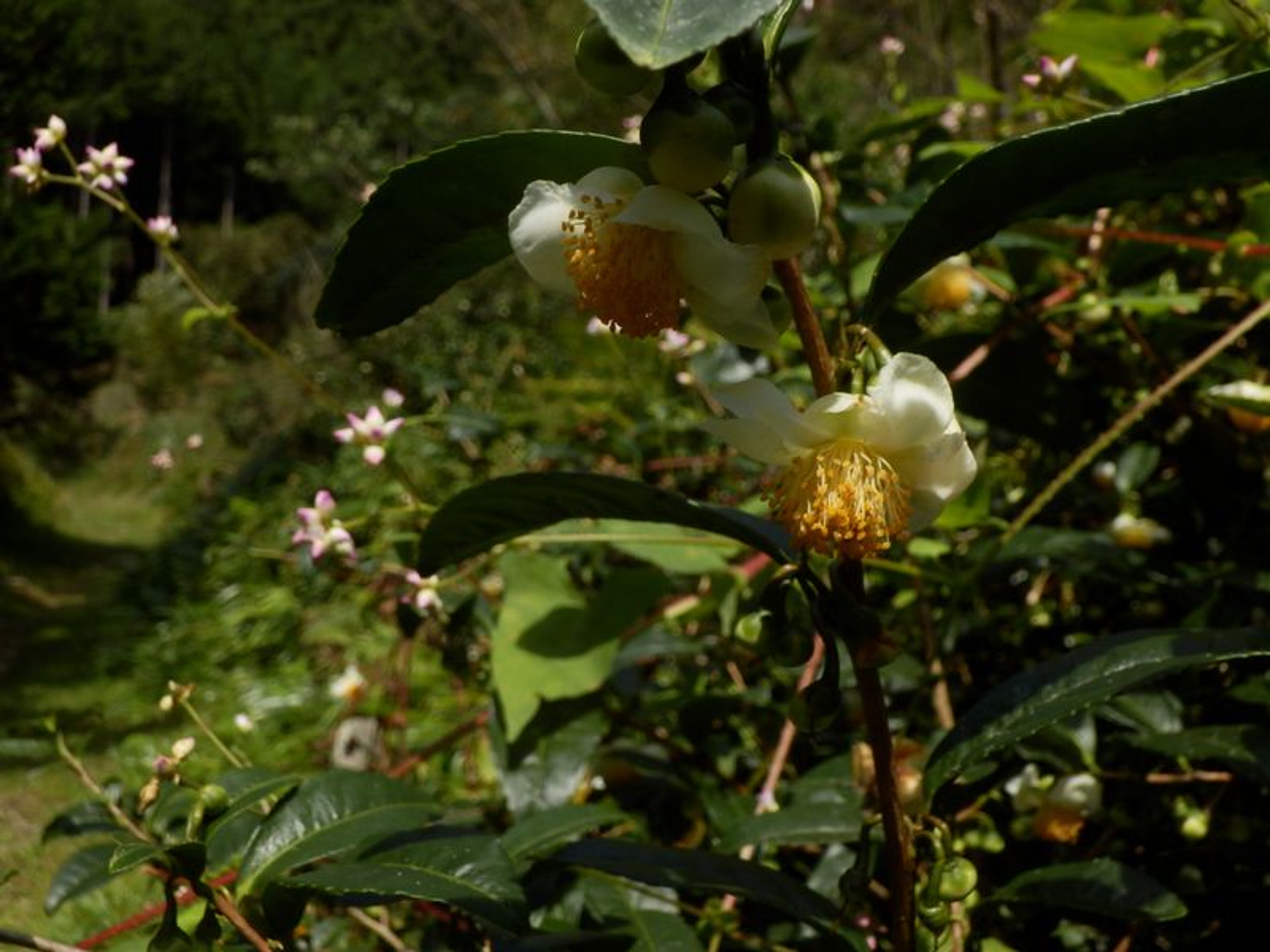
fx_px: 1541
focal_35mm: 42
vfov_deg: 34.3
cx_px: 635
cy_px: 476
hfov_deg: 44.8
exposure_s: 1/125
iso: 80
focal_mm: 7.4
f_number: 10.3
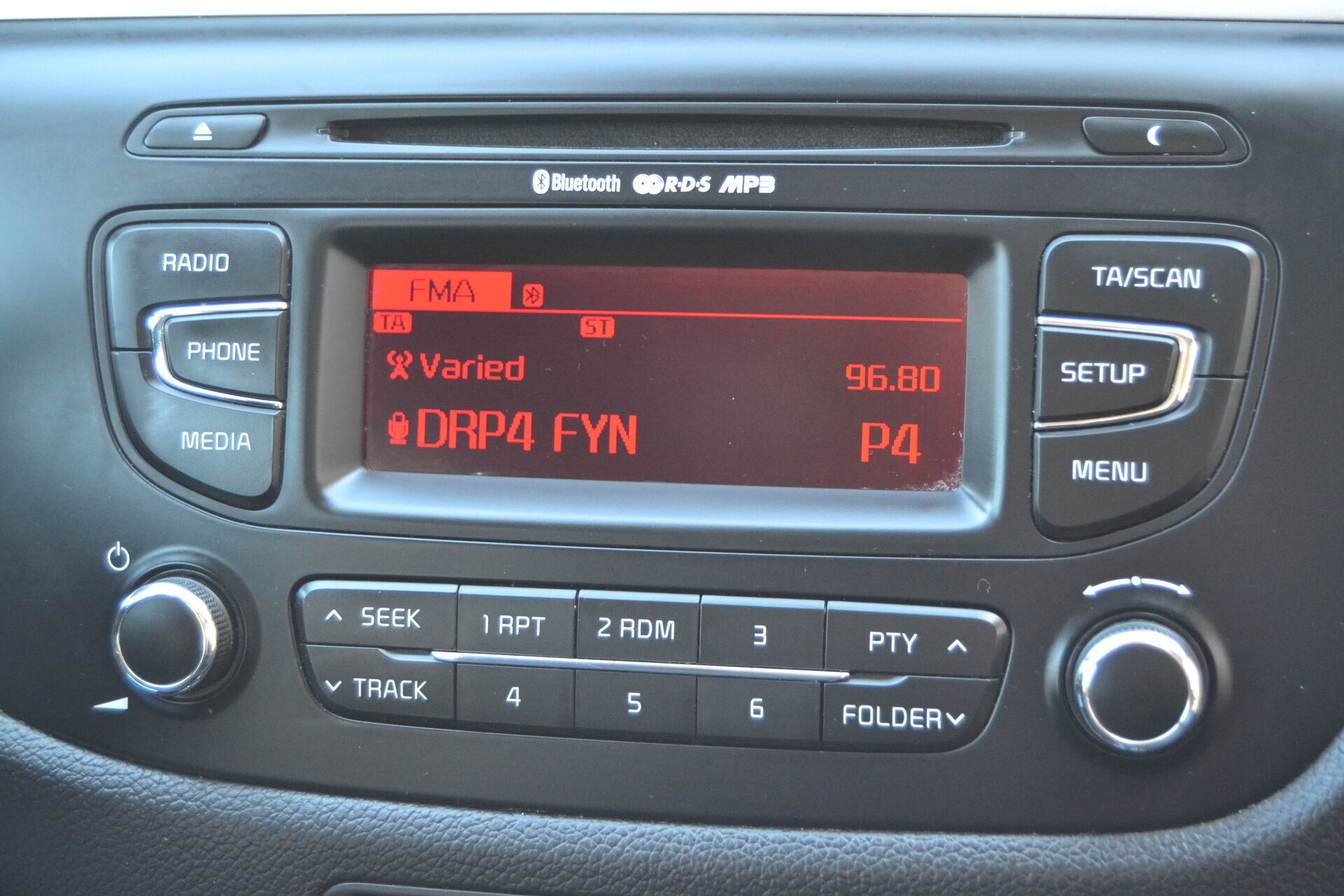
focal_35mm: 57
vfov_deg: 23.8
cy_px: 448
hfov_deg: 35.1
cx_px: 672
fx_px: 2128
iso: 1800
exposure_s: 1/60
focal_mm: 38
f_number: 4.8
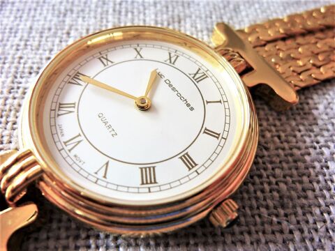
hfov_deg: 69.4
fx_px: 242
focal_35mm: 25
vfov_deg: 54.9
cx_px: 168
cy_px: 126
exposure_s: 1/30
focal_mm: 4.5
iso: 80
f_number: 3.3
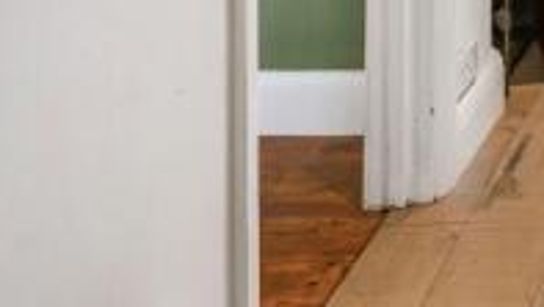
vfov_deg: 14.0
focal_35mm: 75
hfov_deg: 23.4
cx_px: 786
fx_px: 1079
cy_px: -283
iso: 800
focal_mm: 21.5
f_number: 5
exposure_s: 1/20
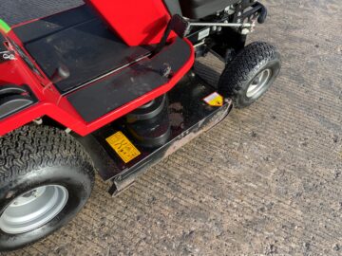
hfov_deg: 61.7
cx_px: 171
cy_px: 128
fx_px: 287
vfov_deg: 48.2
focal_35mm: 29
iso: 16
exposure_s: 1/268
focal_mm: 3
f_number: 1.8
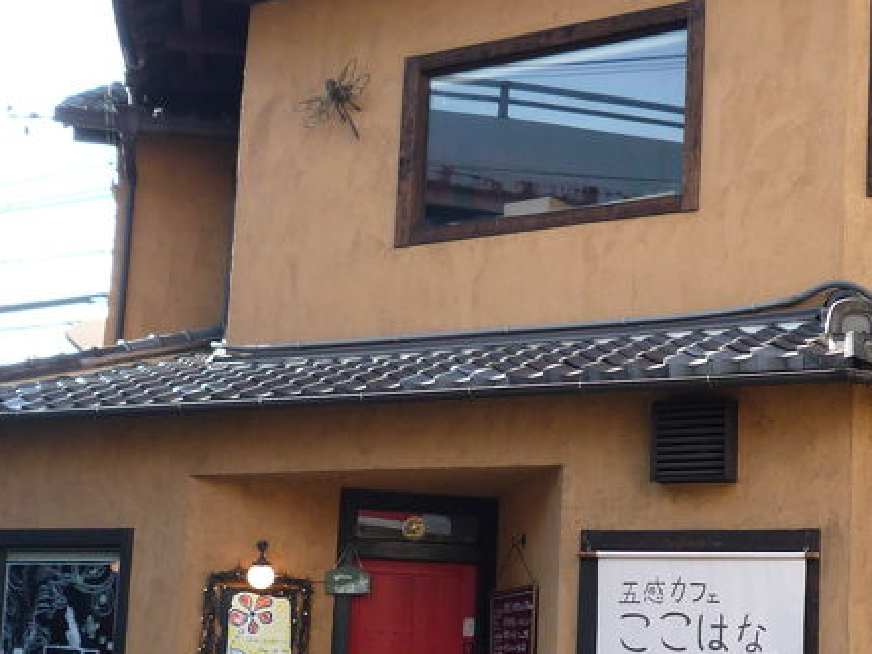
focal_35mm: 56
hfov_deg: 34.1
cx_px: 569
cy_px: 476
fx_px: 1411
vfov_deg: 25.8
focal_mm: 4.5
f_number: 2.8
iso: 100
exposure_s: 1/160
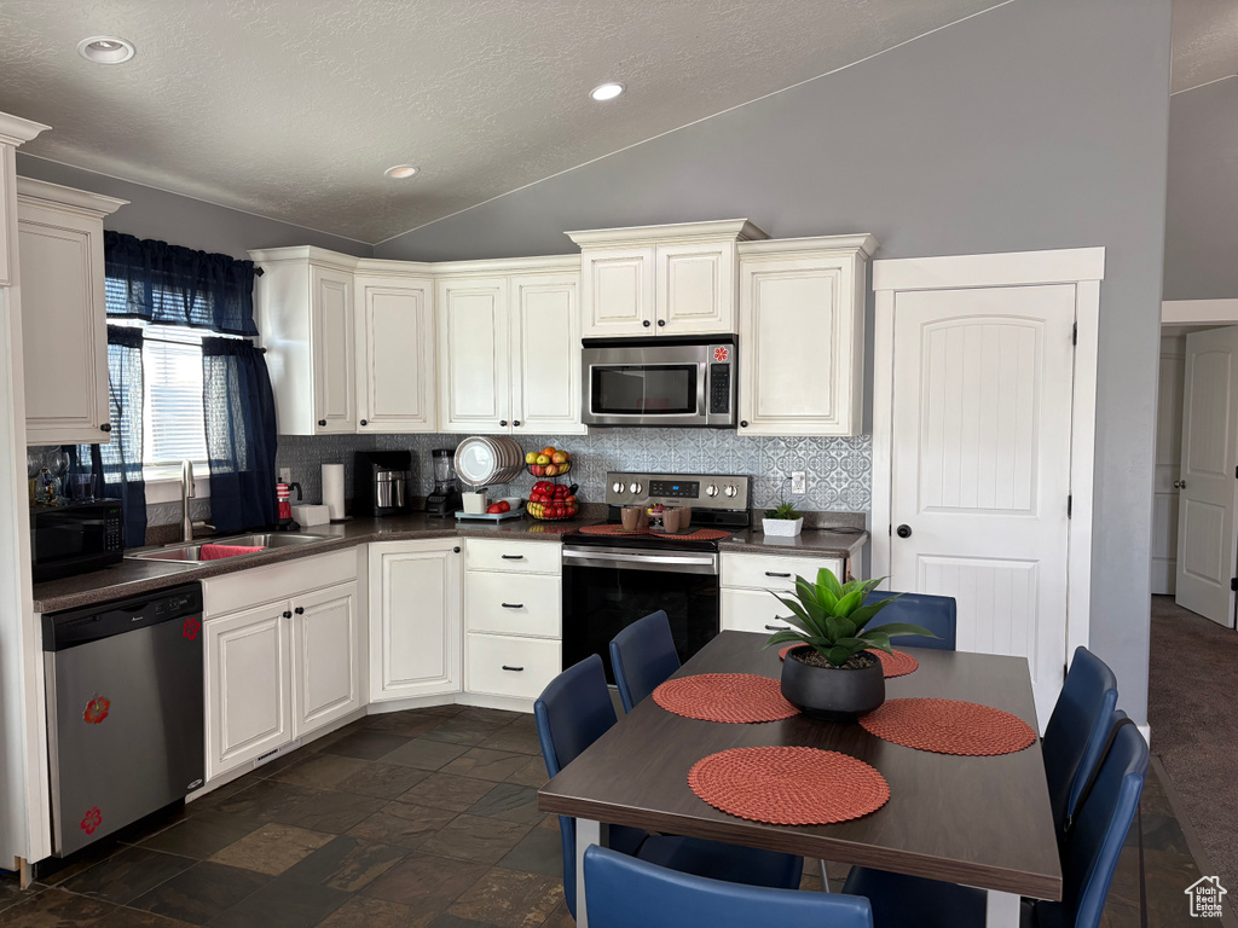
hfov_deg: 67.3
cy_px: 464
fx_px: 930
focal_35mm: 26
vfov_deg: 53.1
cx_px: 619
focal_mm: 5.96
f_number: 1.6
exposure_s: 1/120
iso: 125
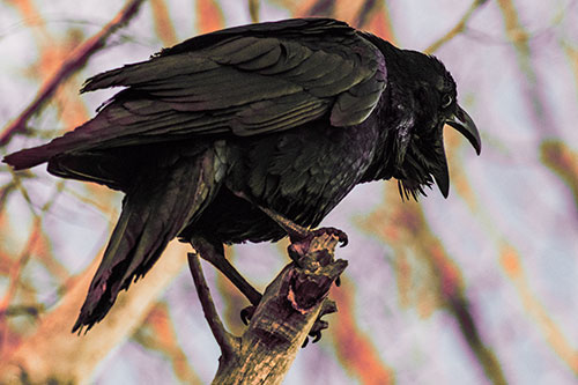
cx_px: 289
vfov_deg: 2.0
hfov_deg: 2.9
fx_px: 11235
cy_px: 192
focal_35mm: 700
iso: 3600
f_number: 11
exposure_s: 1/800
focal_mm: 700
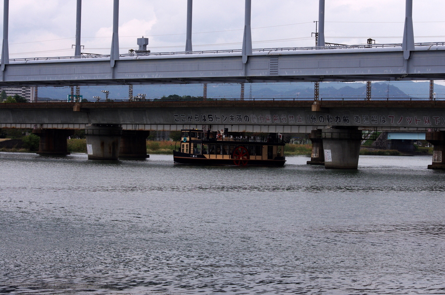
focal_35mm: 112
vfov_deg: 12.2
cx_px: 222
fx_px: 1381
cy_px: 148
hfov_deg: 18.3
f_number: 6.3
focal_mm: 75
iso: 160
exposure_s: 1/500
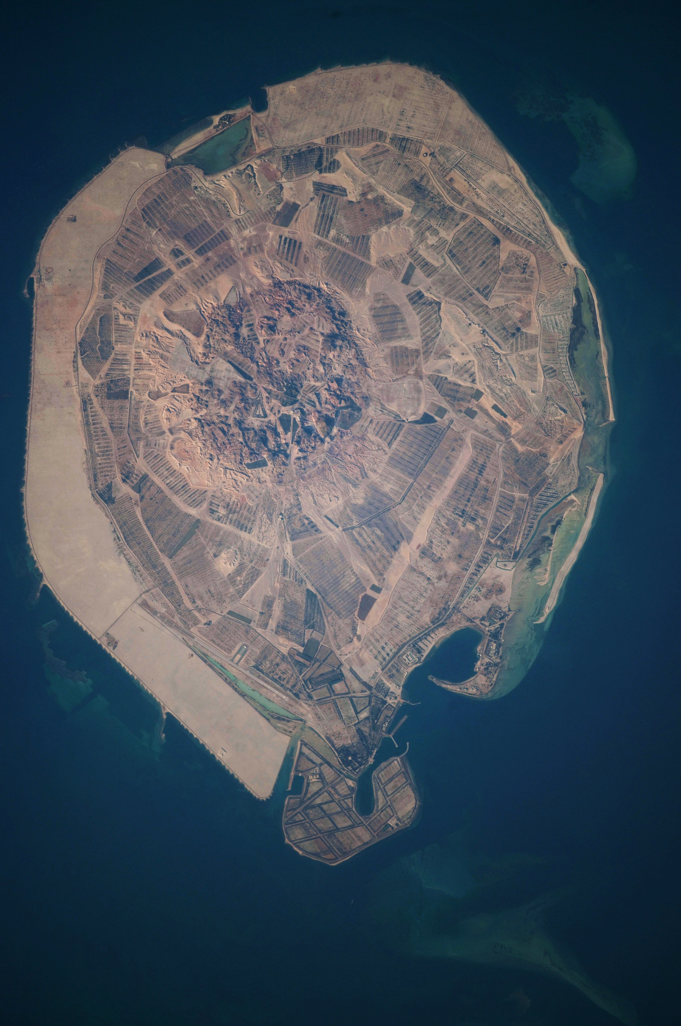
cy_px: 513
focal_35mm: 800
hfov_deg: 1.7
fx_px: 22761
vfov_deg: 2.6
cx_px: 340
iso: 200
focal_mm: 800
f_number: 5.6
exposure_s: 1/1250
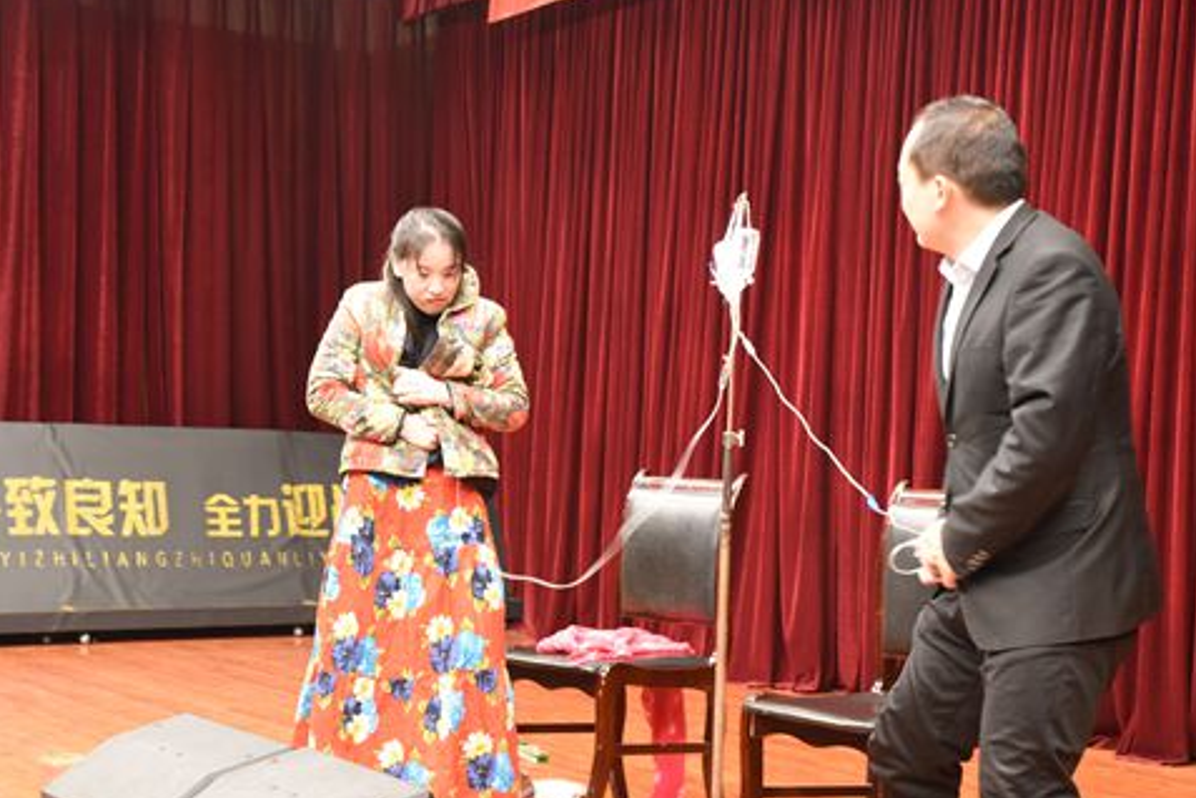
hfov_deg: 33.4
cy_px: 430
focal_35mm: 60
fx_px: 1993
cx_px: 642
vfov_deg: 22.6
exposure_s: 1/25
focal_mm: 52
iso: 4000
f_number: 9
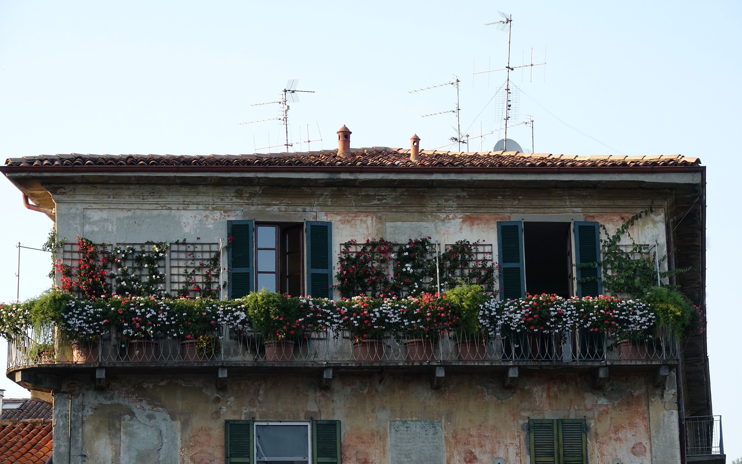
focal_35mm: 107
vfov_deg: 12.2
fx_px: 2164
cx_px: 368
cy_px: 241
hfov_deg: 19.5
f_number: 4
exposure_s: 1/320
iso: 200
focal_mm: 38.04
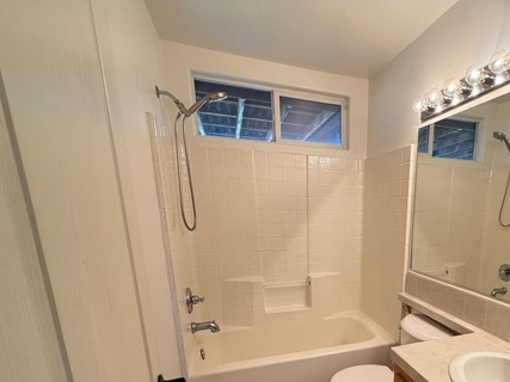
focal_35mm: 21
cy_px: 284
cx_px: 360
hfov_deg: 75.2
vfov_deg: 60.2
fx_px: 309
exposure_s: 1/120
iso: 80
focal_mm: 2.22
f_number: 2.2
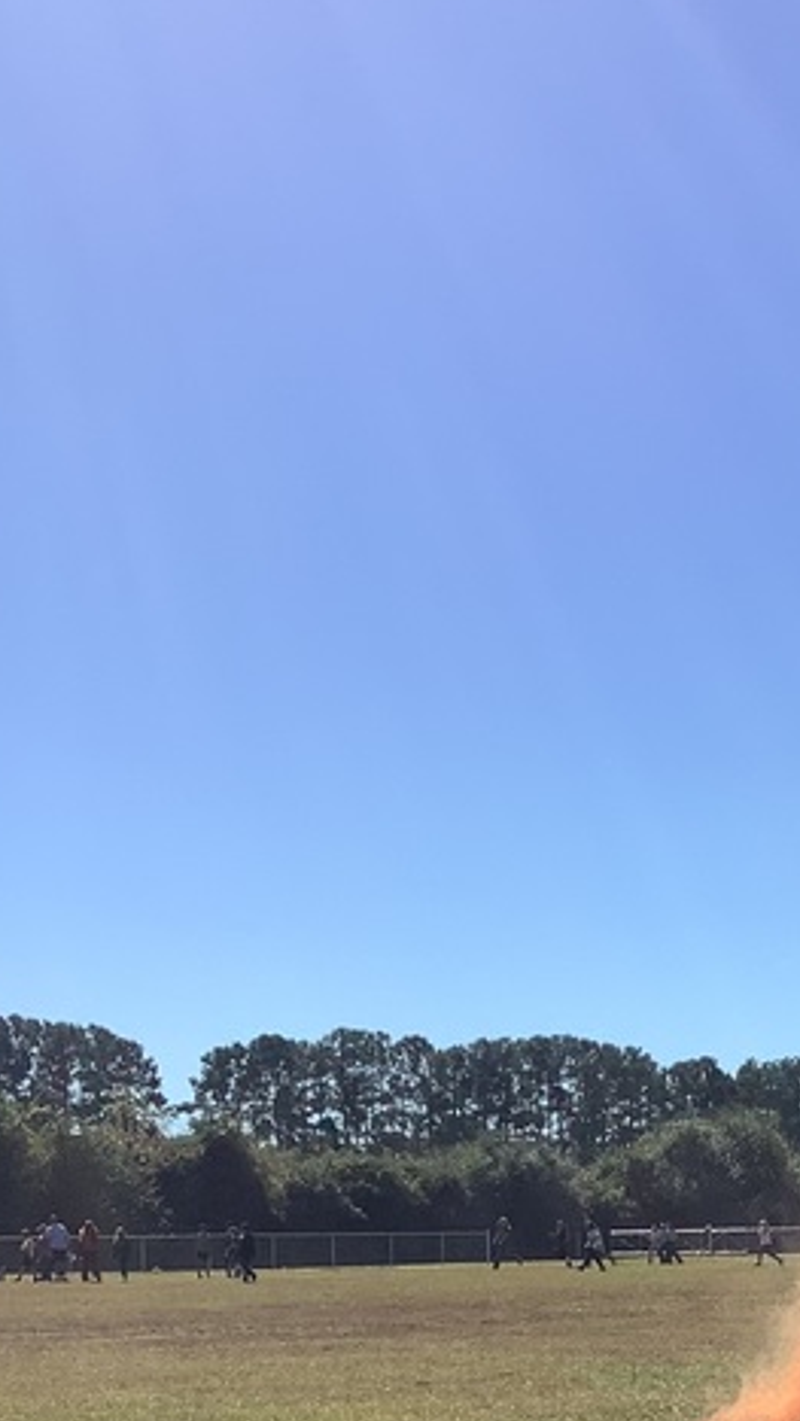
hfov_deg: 16.2
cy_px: 1461
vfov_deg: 26.8
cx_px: 636
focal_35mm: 74
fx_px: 2788
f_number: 2.4
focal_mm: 3.3
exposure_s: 1/2037
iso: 25
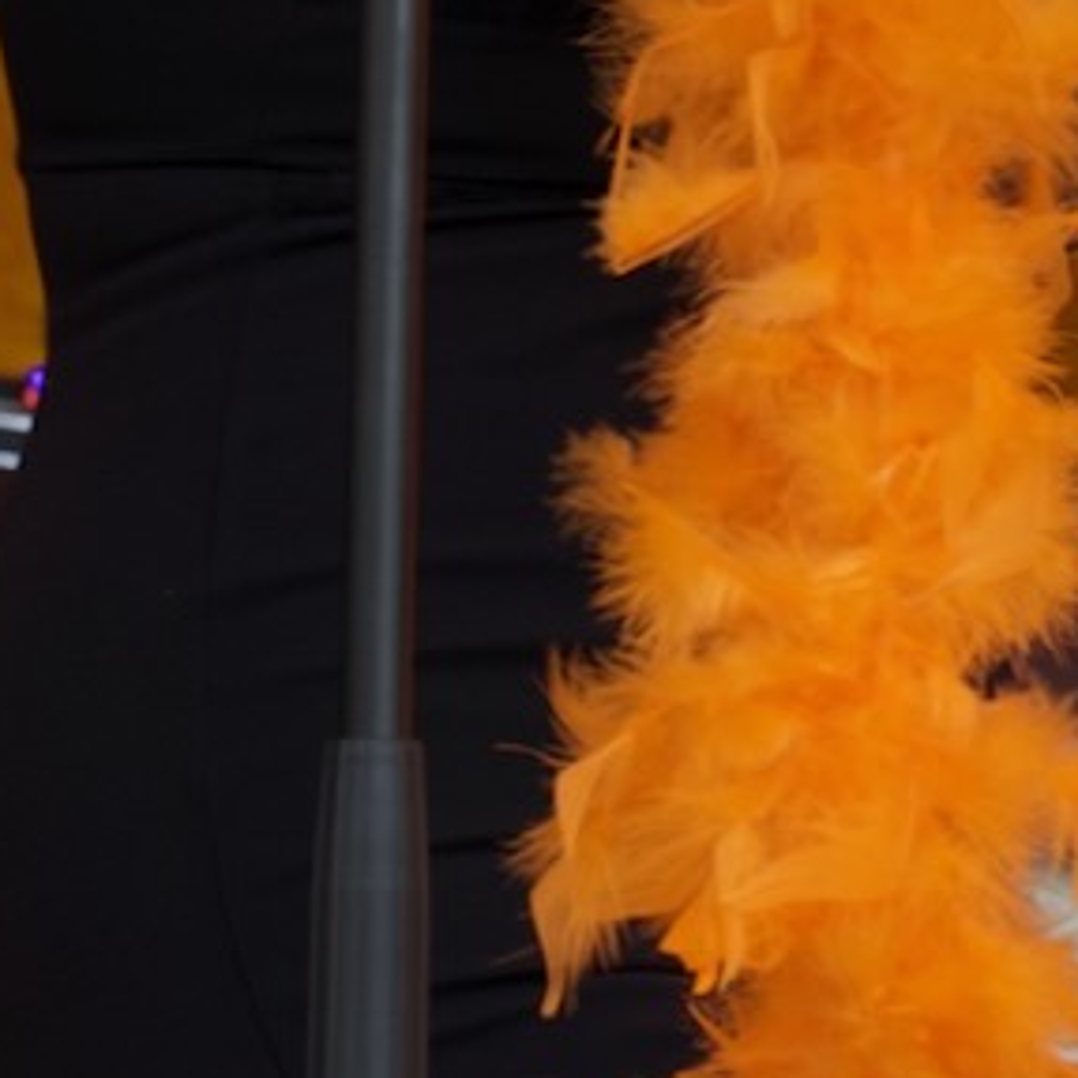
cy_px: -1093
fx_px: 20576
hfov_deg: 3.0
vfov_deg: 3.0
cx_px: 980
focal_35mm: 584
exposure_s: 1/125
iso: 100
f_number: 4
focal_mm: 56.39
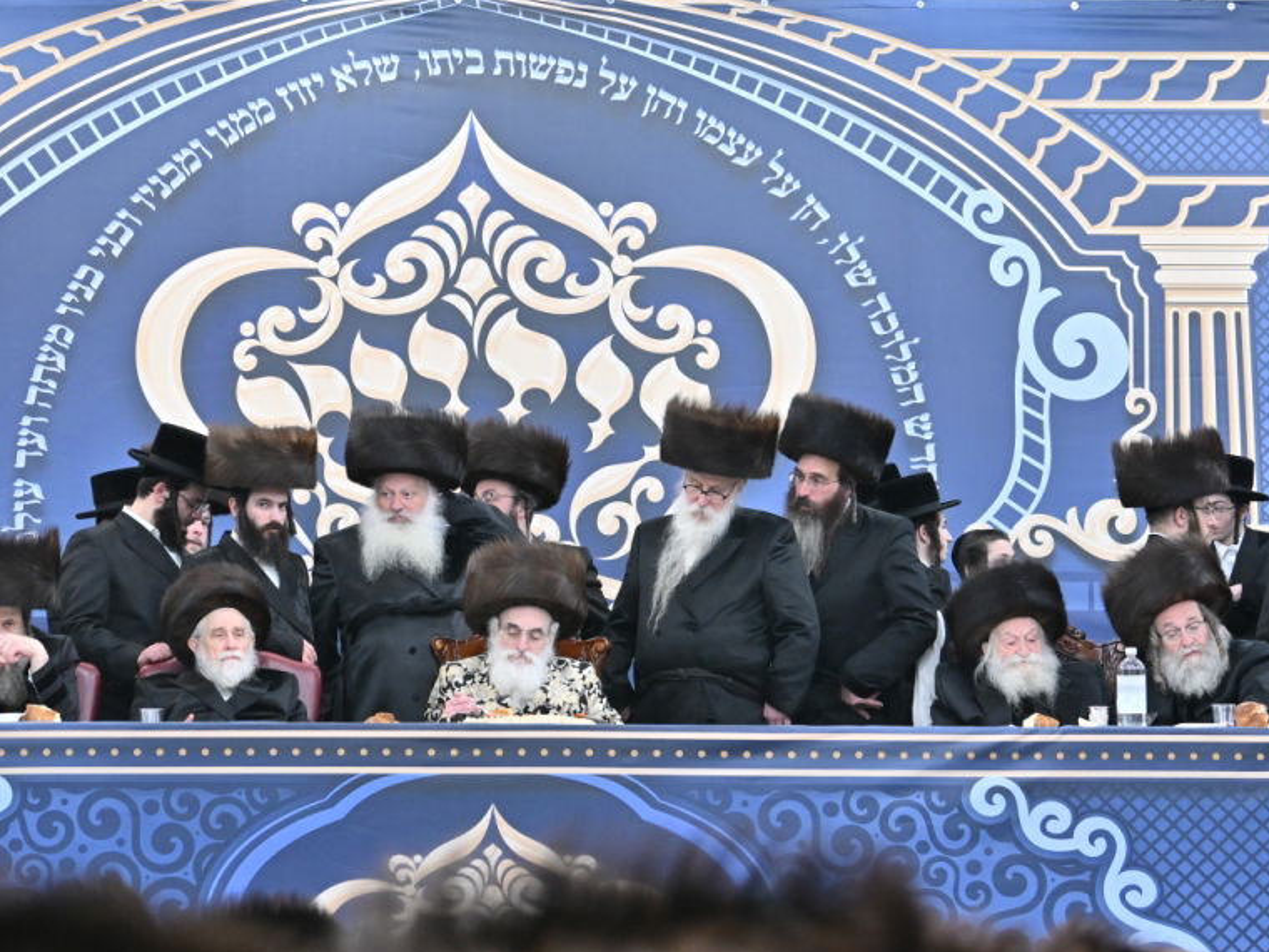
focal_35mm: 136
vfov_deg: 10.9
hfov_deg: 14.5
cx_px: 561
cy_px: 434
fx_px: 4986
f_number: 4
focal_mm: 70
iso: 1250
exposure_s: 1/200
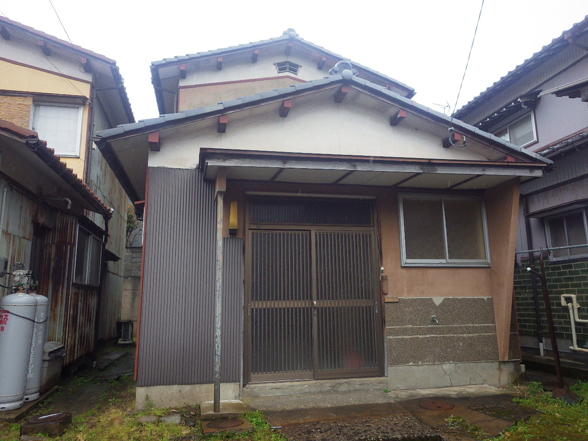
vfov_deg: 54.9
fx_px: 425
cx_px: 294
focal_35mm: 25
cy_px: 220
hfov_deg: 69.4
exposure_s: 1/400
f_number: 2.8
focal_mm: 4.5
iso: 250
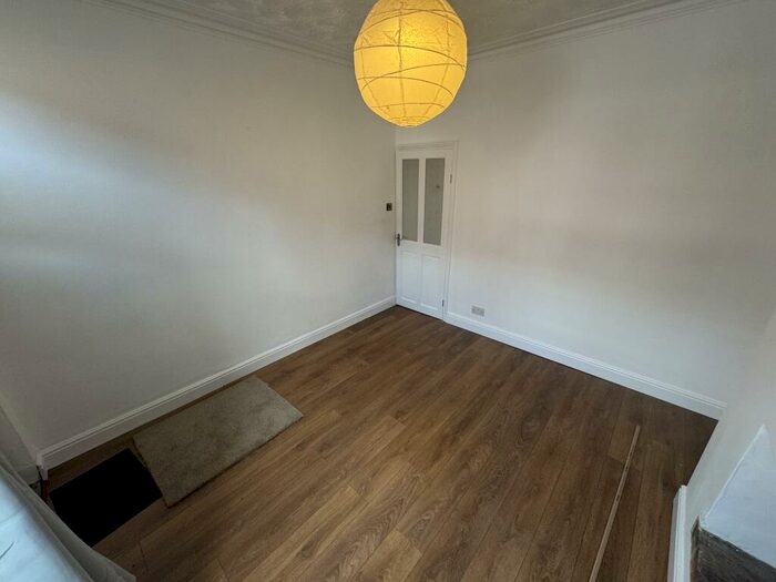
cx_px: 388
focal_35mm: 14
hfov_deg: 102.1
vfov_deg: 85.7
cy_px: 291
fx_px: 314
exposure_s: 1/100
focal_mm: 2.22
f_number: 2.2
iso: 160
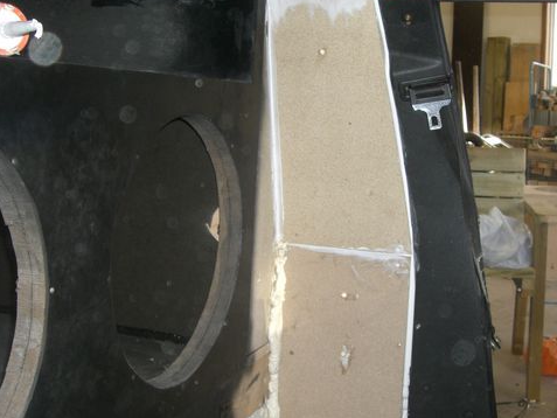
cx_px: 333
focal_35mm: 51
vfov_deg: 28.5
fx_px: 821
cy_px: 252
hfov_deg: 37.3
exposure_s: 1/60
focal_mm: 6.2
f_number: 2.7
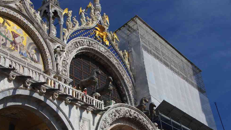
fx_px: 319
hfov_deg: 39.9
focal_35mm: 52
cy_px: 75
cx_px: 114
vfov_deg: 23.0
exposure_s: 1/125
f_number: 11
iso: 200
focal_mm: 32.5
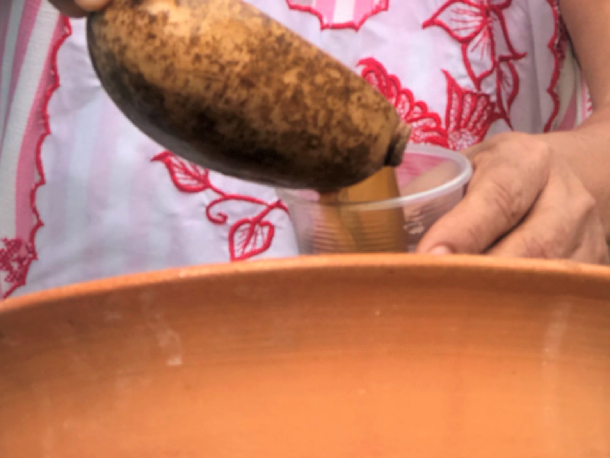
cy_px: -115
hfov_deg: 13.4
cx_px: 433
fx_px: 2591
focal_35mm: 147
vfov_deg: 9.9
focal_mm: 6.6
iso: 20
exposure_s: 1/231
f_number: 2.8
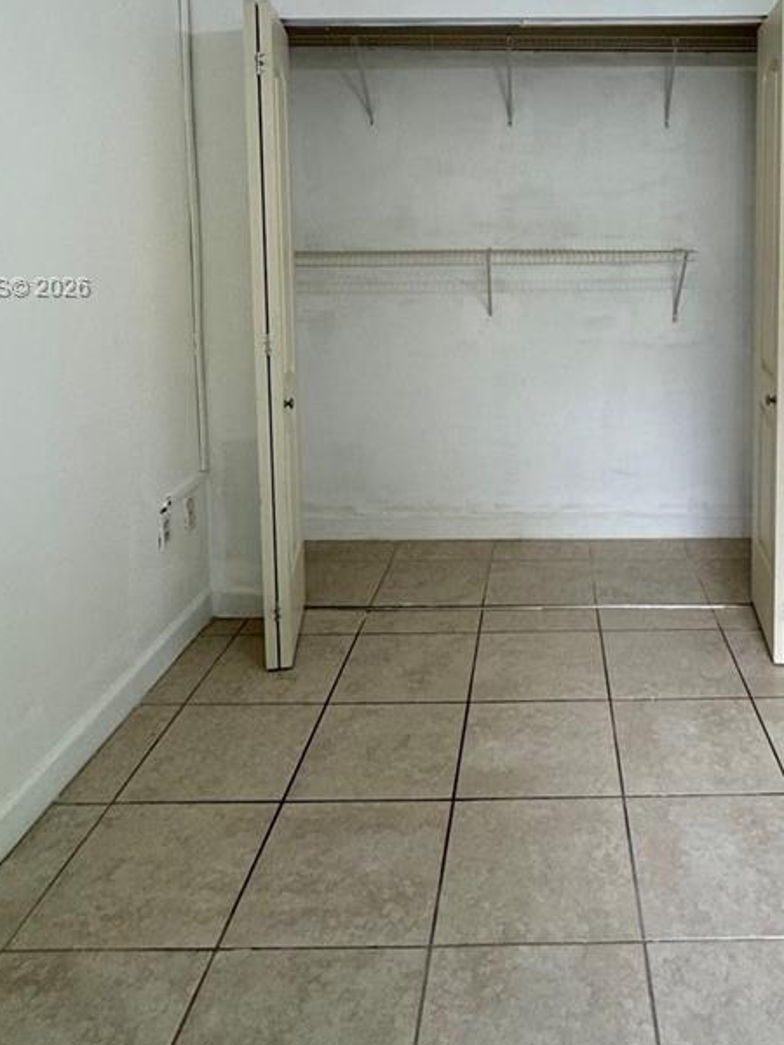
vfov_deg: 60.7
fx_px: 846
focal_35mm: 28
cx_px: 551
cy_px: 289
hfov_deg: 48.5
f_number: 2.2
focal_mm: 2.22
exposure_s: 1/60
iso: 160
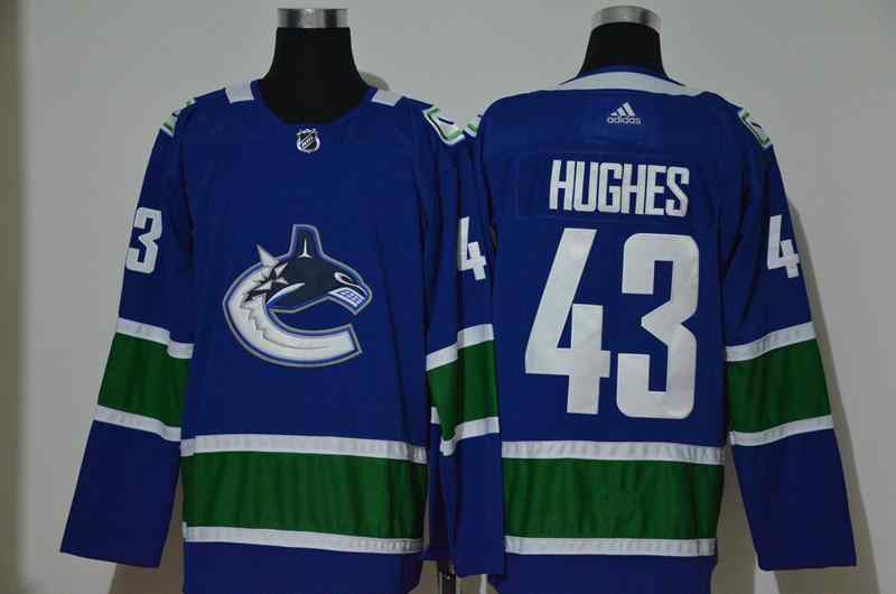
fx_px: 1788
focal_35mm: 72
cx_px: 448
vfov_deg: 18.8
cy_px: 297
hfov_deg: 28.1
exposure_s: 1/20
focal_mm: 48
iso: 4000
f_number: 4.5
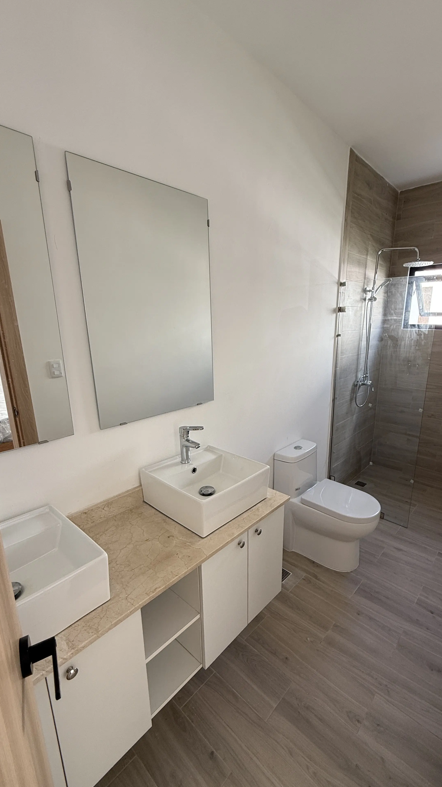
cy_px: 408
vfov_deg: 99.3
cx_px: 248
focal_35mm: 16
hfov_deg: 66.8
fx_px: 333
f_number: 2.2
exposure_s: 1/99
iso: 64
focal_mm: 2.22
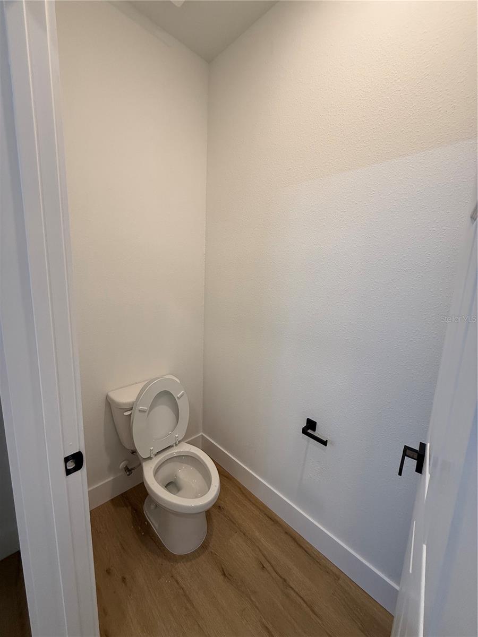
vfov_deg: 102.1
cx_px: 239
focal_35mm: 14
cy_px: 318
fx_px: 258
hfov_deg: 85.7
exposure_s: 1/120
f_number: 2.2
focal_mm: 2.22
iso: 160
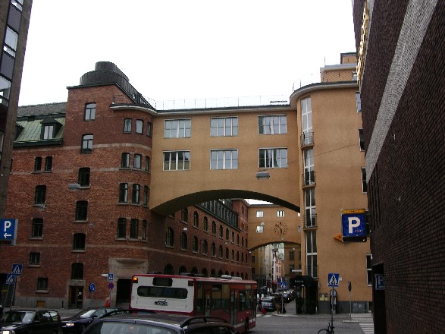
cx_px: 222
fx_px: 450
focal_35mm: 35
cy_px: 167
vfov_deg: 40.7
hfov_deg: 52.6
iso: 50
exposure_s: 1/68.2
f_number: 5
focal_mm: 8.9
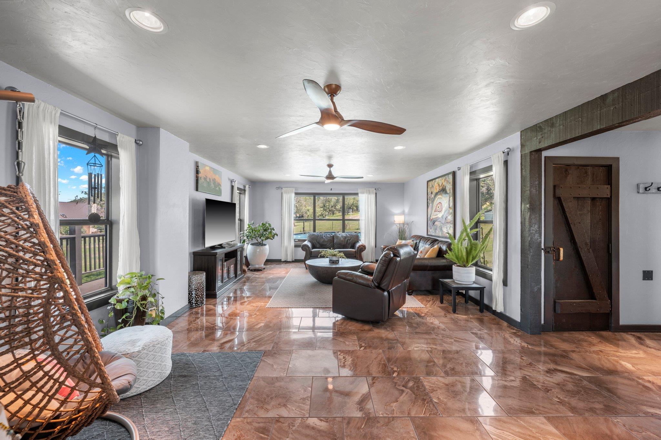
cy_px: 220
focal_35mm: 14
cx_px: 330
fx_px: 257
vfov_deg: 81.2
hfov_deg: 104.3
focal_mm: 14
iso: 100
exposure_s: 1/20
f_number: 8
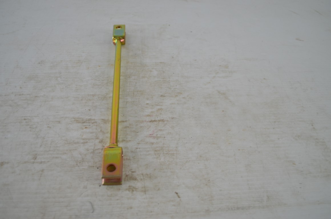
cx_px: 166
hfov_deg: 57.3
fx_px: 303
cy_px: 110
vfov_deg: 39.8
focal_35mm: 33
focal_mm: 22
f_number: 4.5
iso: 400
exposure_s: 1/80
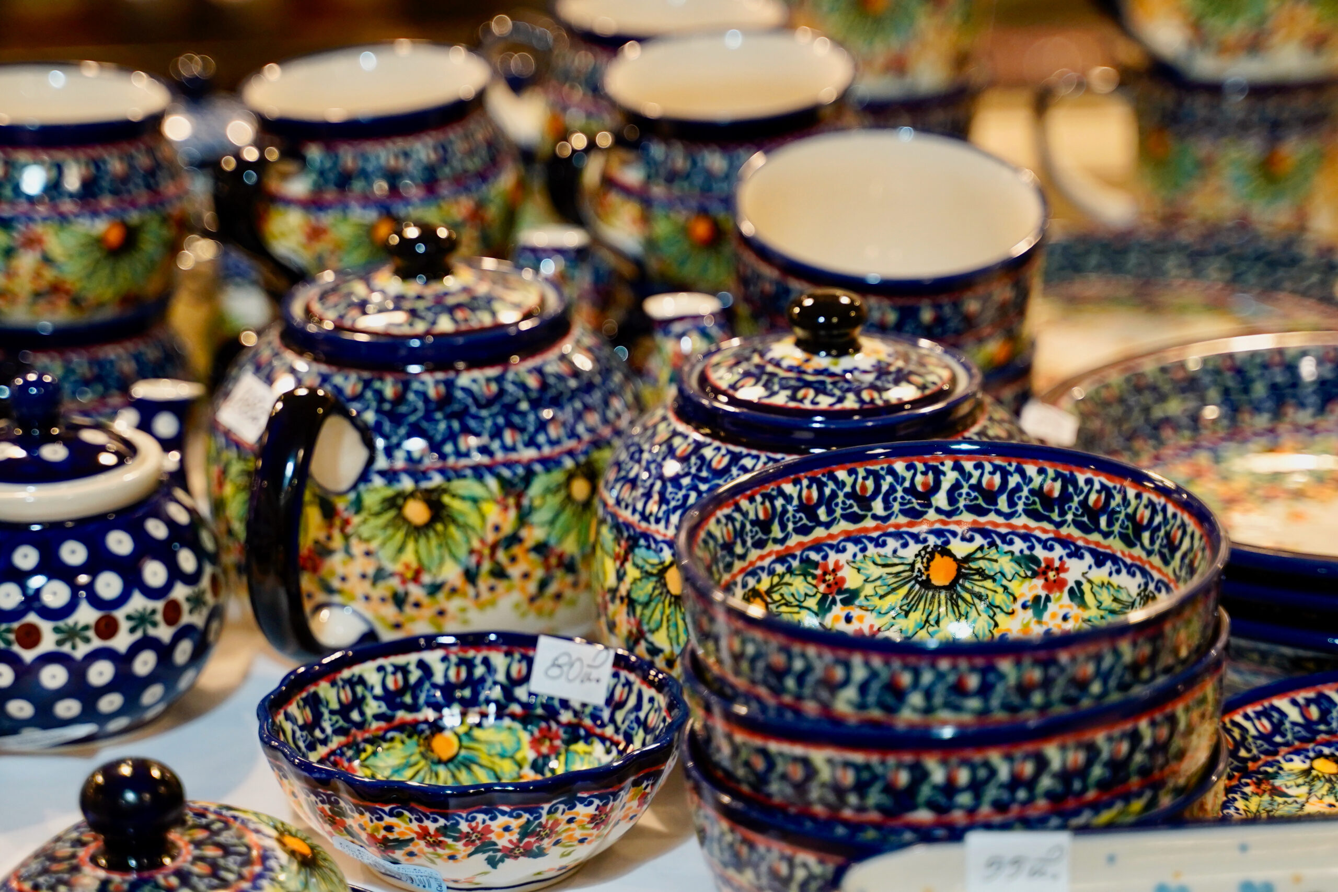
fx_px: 4163
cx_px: 669
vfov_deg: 12.2
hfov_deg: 18.3
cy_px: 446
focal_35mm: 112
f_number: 2.8
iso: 1600
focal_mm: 75
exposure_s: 1/125
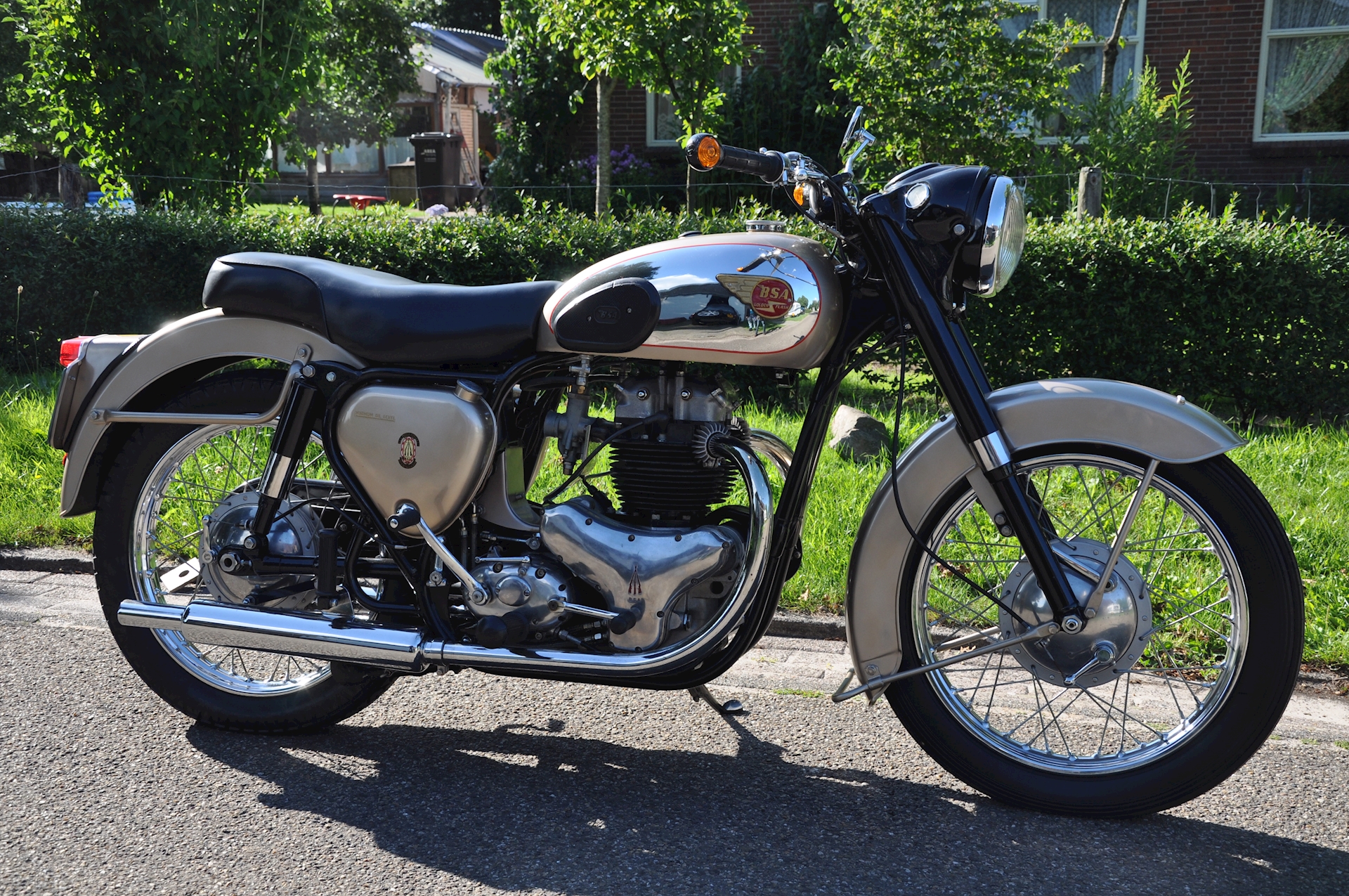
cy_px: 448
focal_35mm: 42
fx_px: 1572
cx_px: 674
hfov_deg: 46.5
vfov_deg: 31.8
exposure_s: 1/250
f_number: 8
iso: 200
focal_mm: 28
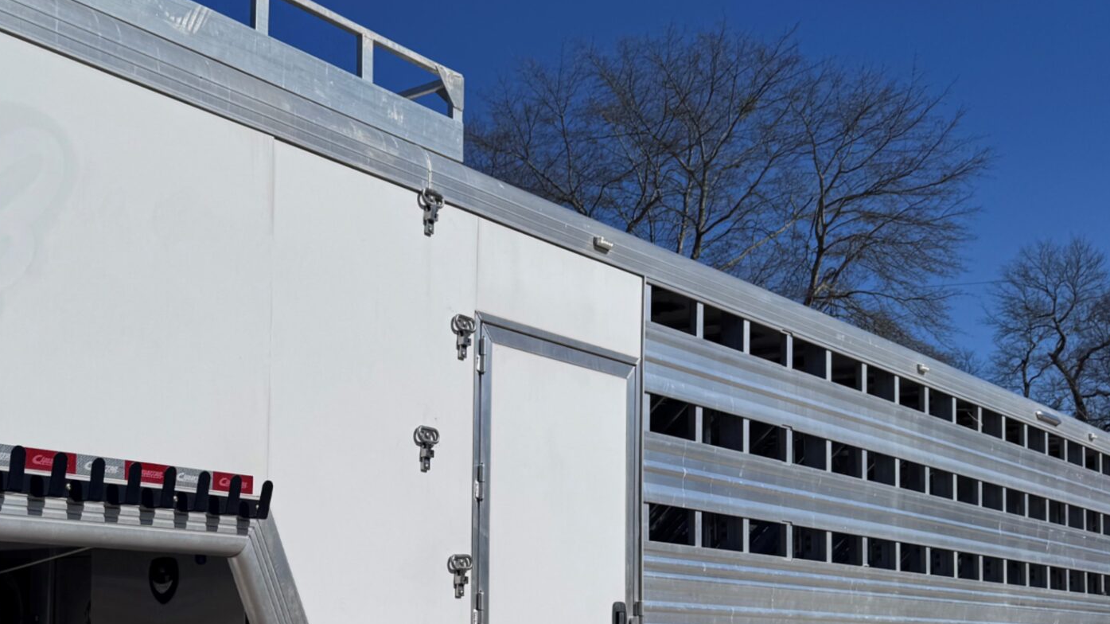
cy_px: 526
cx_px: 281
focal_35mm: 48
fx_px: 1412
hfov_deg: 41.7
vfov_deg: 24.4
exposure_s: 1/15152
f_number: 1.78
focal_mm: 6.76
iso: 64
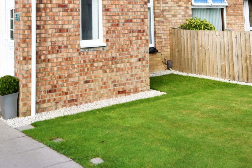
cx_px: 77
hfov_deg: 39.7
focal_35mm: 49
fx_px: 343
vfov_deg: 25.5
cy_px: -17
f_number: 7.1
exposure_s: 1/125
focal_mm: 14
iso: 100
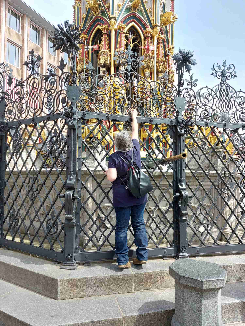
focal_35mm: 24
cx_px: 122
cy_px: 163
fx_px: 226
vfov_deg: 71.6
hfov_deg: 56.8
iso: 32
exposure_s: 1/355
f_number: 1.8
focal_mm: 5.23
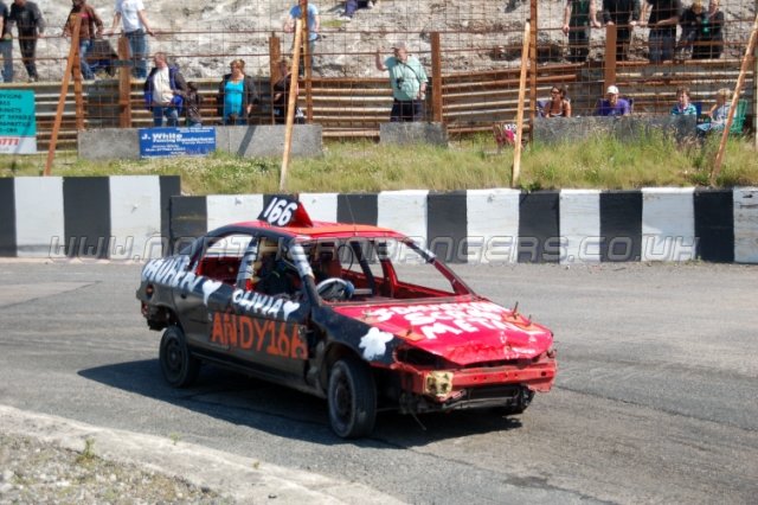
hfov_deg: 24.6
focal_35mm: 82
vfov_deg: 16.5
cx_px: 379
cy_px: 252
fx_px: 1736
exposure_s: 1/1000
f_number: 5.3
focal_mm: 55
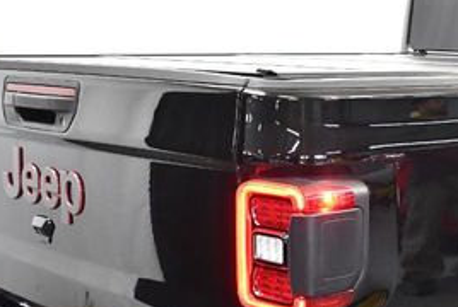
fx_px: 1097
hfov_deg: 23.0
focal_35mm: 86
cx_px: 414
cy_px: 289
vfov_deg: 15.7
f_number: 3.5
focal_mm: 18
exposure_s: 1/125
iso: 2200
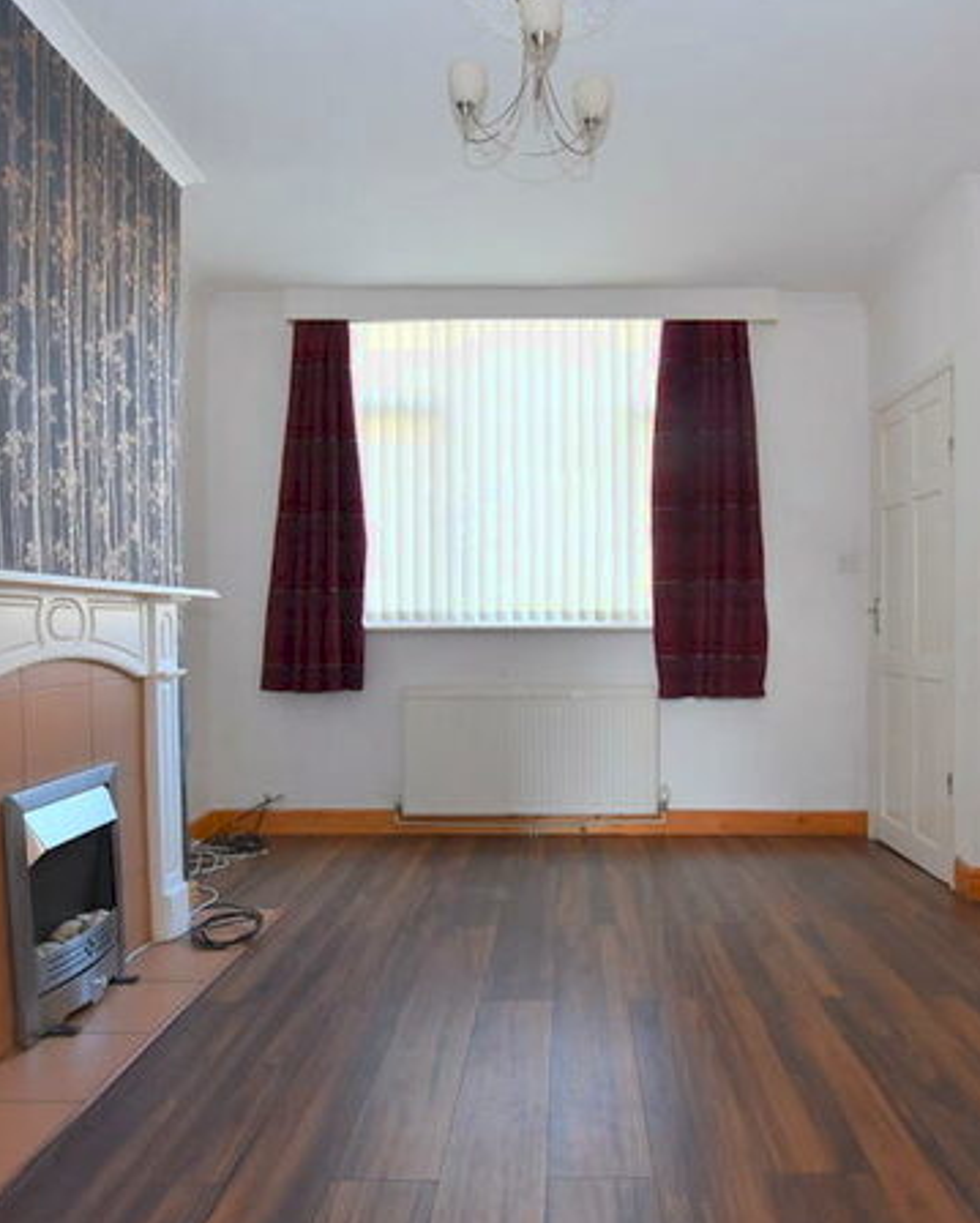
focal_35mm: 22
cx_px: 557
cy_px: 625
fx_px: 797
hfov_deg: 62.9
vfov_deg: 75.0
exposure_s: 1/100
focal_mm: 10
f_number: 5
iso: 800
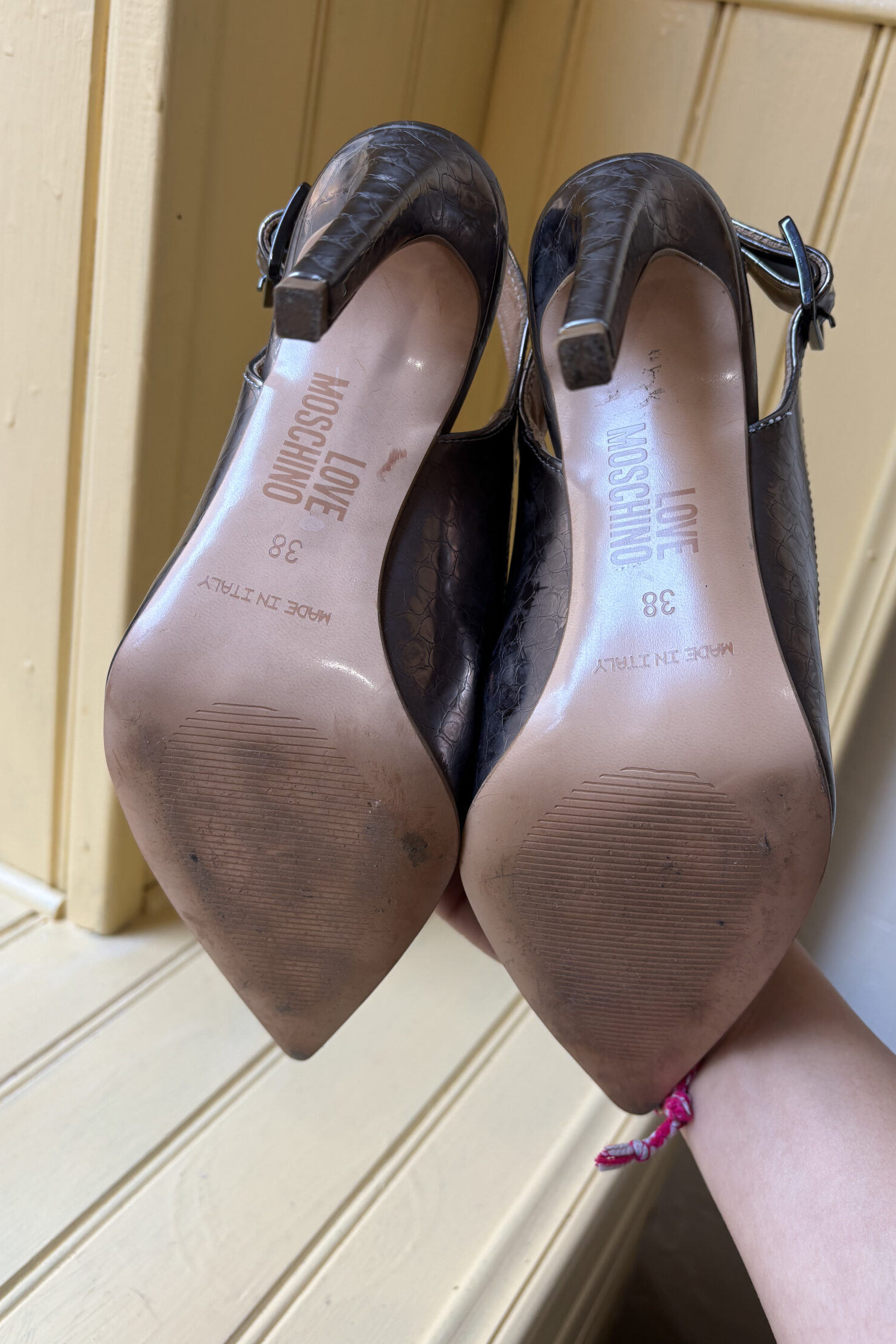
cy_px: 666
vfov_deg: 60.3
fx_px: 1157
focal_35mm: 31
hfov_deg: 42.3
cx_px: 483
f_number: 1.6
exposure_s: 1/100
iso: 40
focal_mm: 5.96
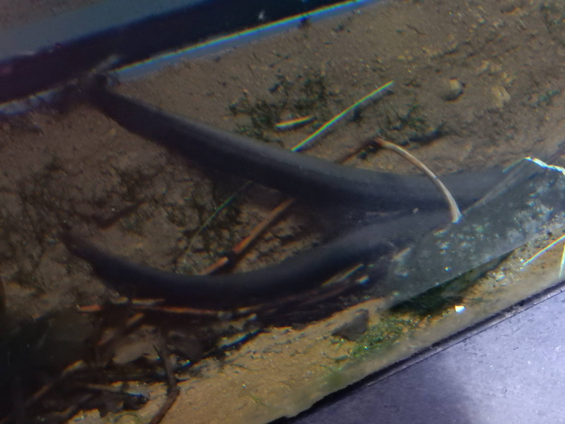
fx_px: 1910
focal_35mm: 117
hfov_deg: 16.8
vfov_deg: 12.7
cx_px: 282
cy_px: 212
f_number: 5.5
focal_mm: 21
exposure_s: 1/15
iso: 1600
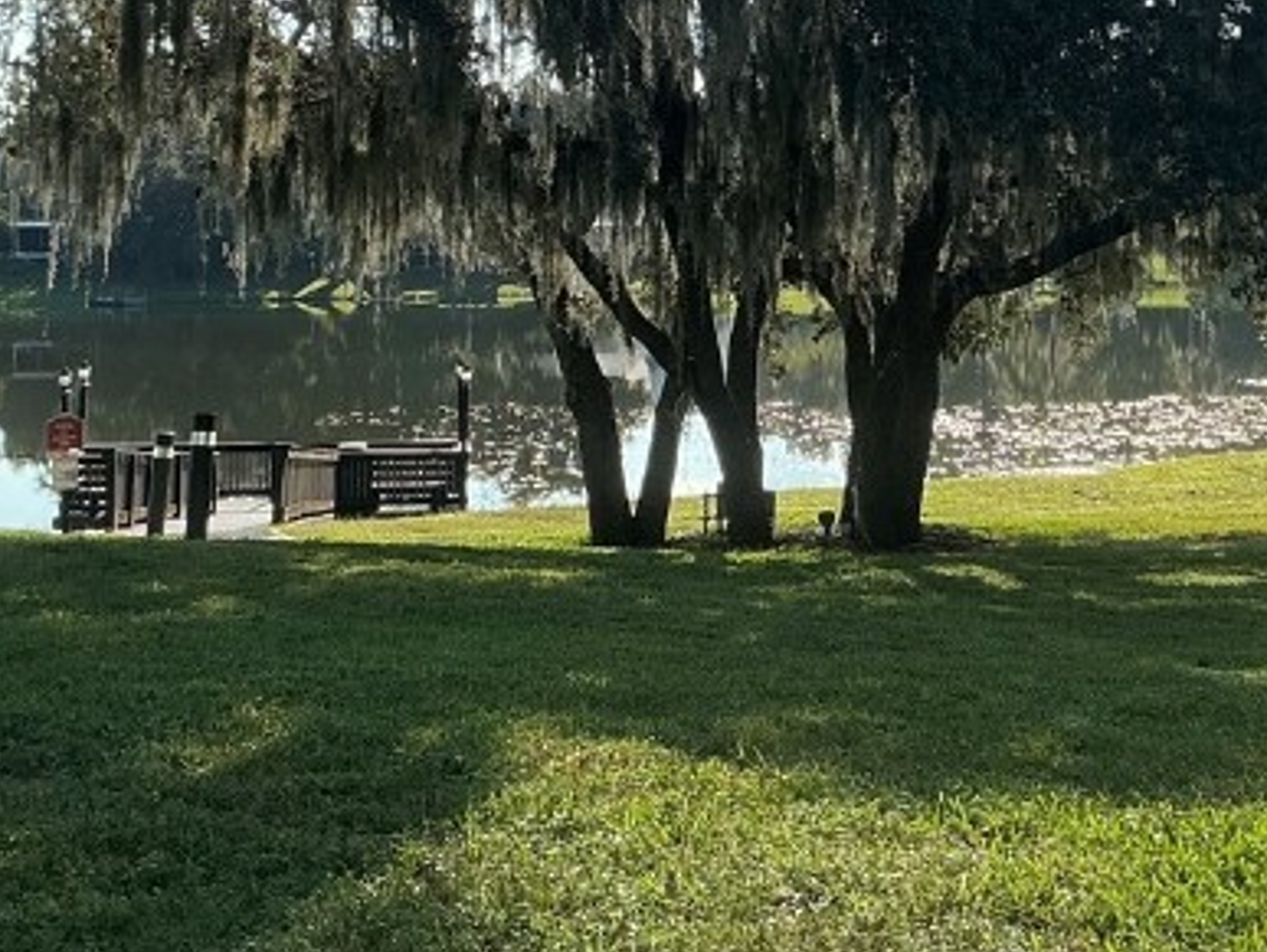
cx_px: 877
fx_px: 2711
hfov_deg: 26.1
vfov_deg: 19.6
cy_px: 131
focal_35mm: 74
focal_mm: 3
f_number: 1.8
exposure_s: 1/912
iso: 25
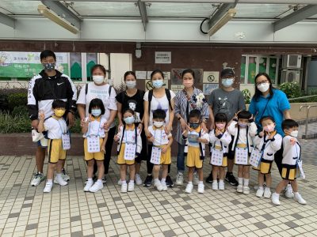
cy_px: 118
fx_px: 238
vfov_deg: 53.1
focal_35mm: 26
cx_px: 158
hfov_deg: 67.3
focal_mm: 4.25
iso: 25
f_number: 1.8
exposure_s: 1/962
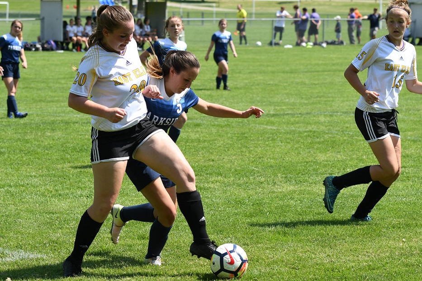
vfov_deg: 13.0
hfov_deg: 19.5
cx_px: 211
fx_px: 1231
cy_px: 140
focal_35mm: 105
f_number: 4.5
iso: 180
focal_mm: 70
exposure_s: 1/1000
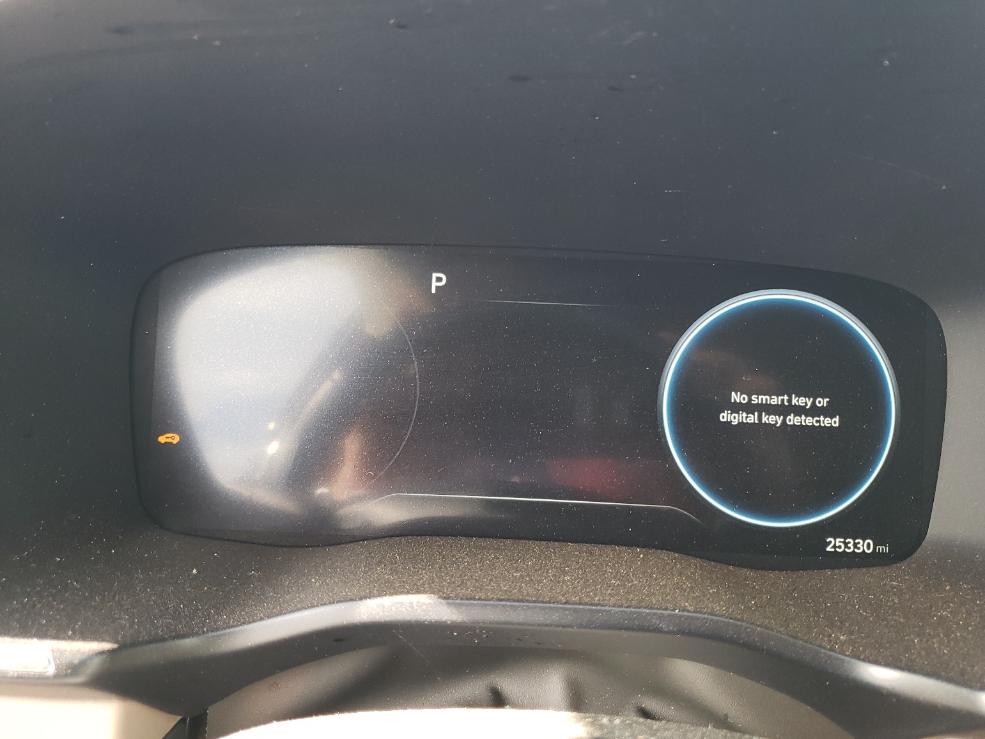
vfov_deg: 51.4
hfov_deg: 65.3
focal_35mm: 27
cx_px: 509
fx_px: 768
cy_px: 359
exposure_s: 1/50
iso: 60
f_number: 1.5
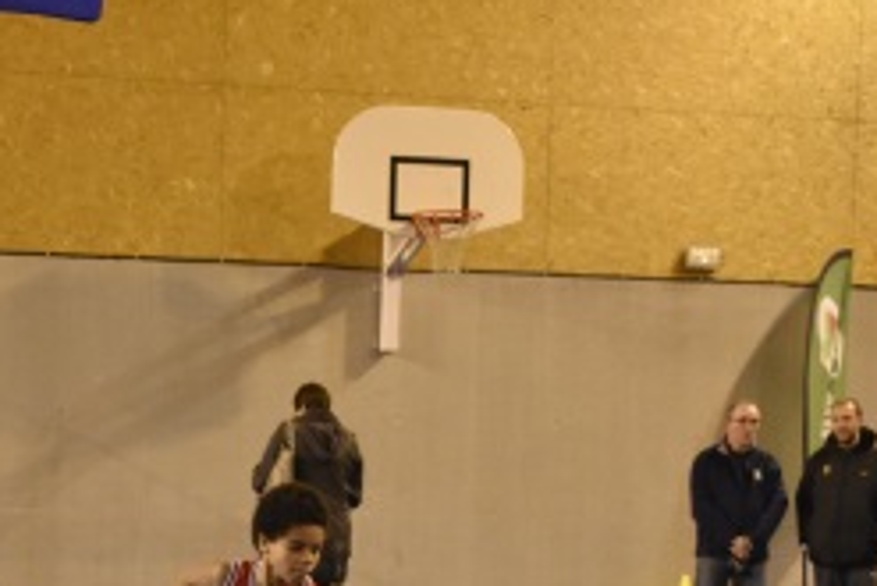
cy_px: 519
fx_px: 2394
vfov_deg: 13.8
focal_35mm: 98
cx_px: 199
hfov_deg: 20.6
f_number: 4
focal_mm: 27
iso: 5000
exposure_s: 1/640
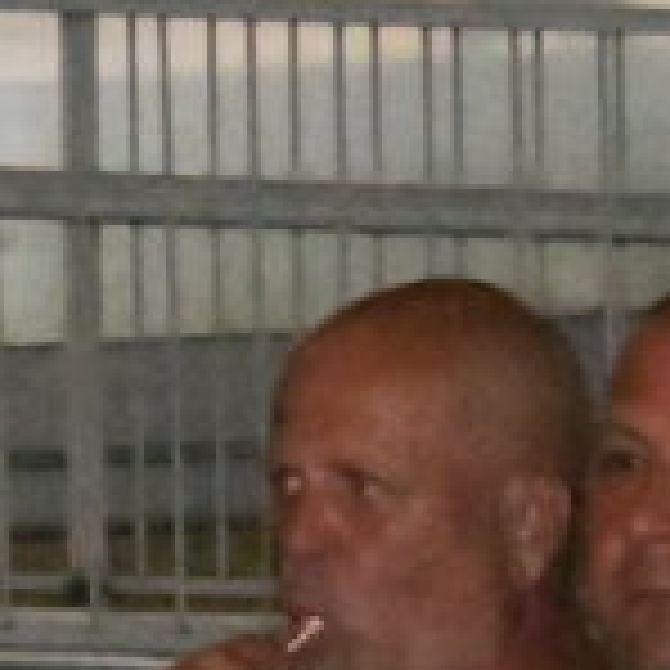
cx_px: -540
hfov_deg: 2.5
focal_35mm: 702
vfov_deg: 2.5
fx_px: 15372
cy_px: 951
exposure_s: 1/125
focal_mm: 80
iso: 45600
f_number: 11
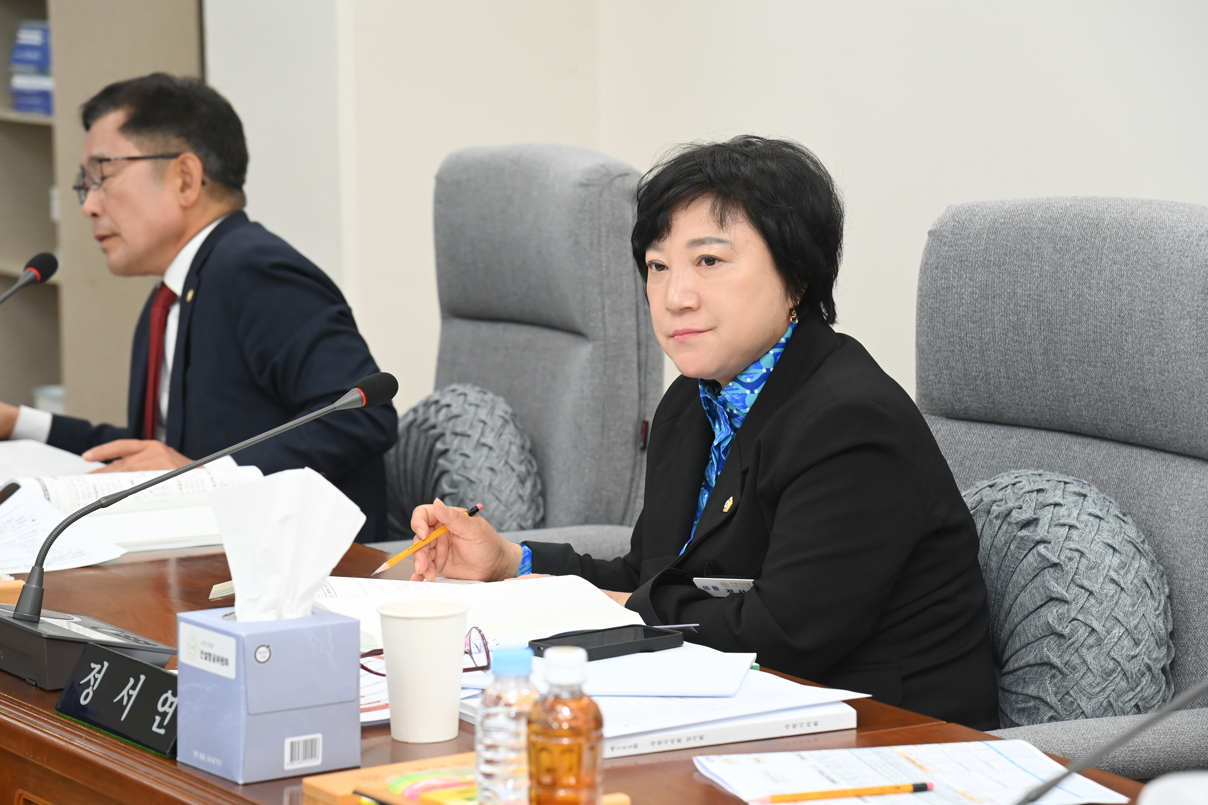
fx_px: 3523
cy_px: 402
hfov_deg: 19.5
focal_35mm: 105
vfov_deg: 13.0
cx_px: 604
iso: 3200
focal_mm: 105
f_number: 6.3
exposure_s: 1/250
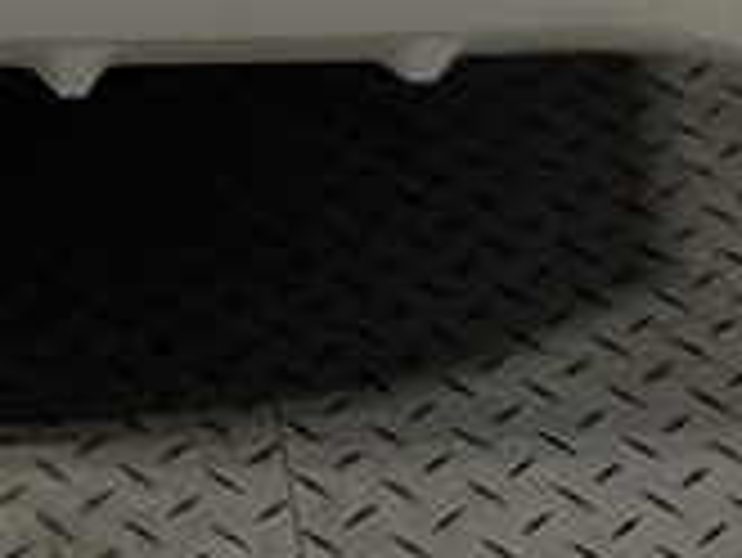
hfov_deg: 11.2
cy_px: -868
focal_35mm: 169
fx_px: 3625
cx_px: -396
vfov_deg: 8.0
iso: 64
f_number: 1.8
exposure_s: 1/120
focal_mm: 3
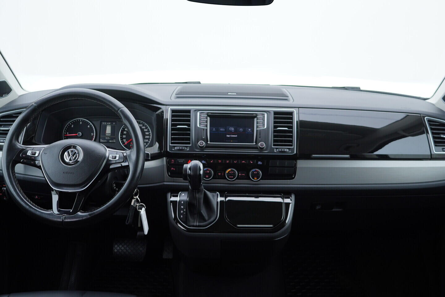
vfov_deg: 36.9
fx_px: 445
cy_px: 148
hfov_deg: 53.1
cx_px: 222
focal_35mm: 36
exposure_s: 1/40
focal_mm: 24
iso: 125
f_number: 3.2
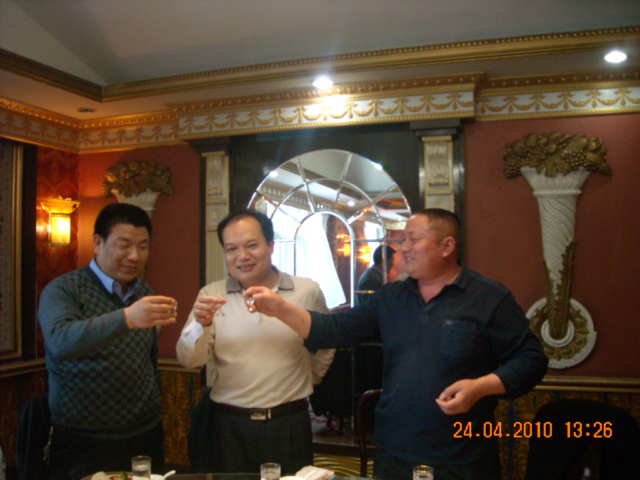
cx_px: 320
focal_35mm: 35
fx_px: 647
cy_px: 240
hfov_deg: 52.6
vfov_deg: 40.7
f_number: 2.8
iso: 400
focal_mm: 5.7
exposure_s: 1/47
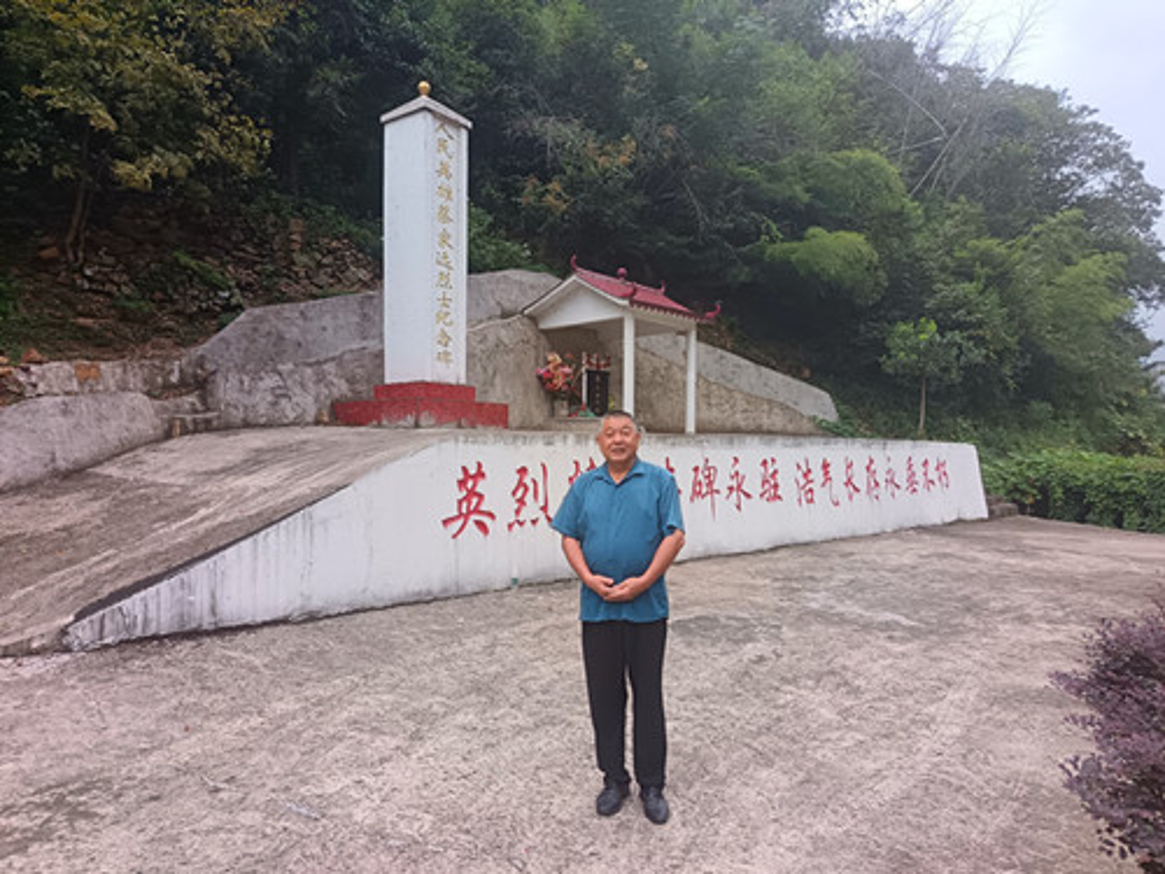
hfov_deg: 71.6
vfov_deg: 56.8
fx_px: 808
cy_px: 437
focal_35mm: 24
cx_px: 582
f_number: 1.75
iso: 188
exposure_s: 1/100
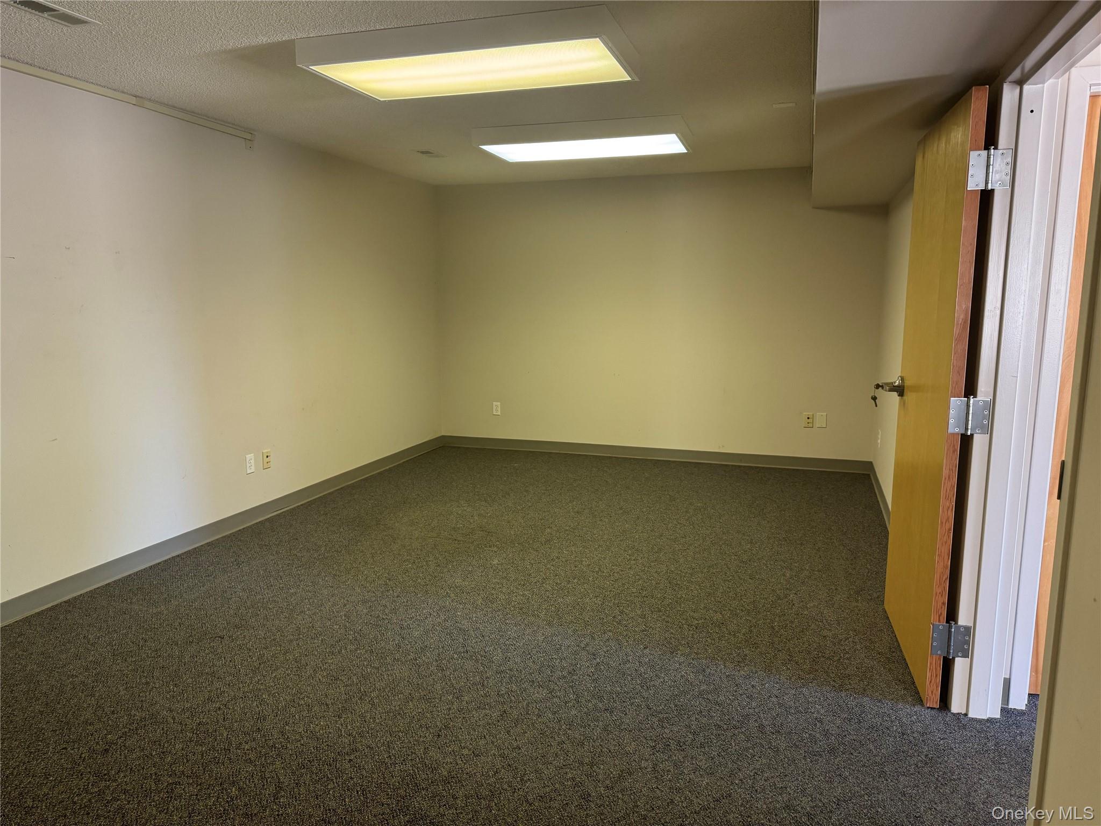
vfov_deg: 56.8
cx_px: 550
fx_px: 763
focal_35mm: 24
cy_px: 413
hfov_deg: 71.6
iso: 250
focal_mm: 6.76
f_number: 1.78
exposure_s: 1/60
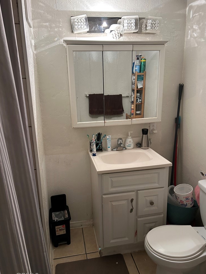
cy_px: 137
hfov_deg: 51.4
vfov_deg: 65.3
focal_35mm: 27
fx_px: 214
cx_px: 104
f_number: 1.5
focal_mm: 5.7
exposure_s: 1/60
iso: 320
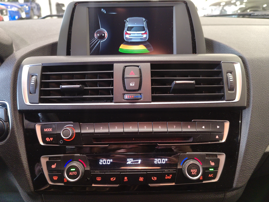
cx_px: 134
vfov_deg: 46.8
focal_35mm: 30
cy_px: 101
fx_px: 233
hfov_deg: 60.0
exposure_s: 1/40
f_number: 1.9
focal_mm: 5.52
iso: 2797
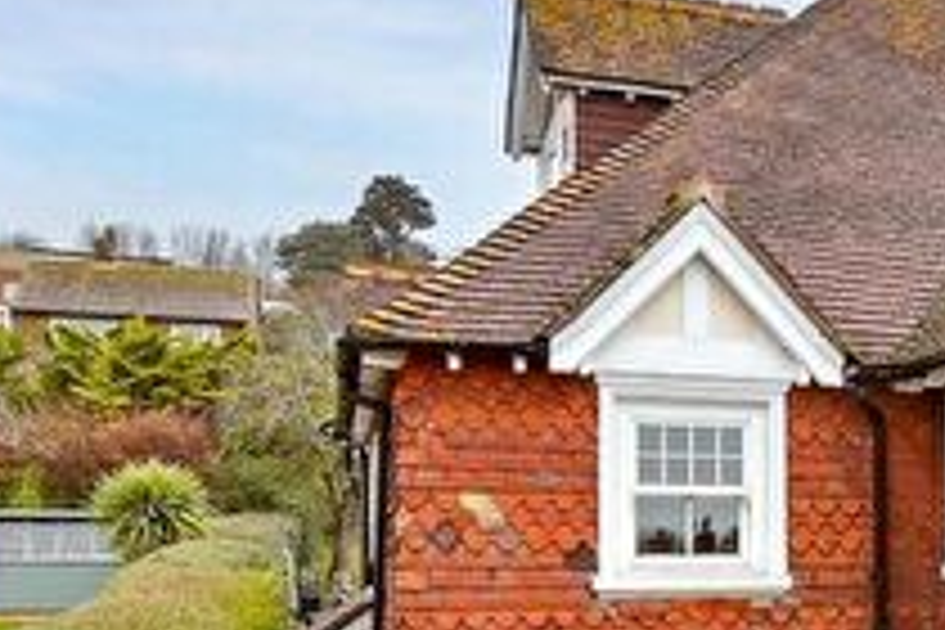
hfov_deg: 34.6
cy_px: 718
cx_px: 1022
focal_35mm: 50
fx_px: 1312
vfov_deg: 24.8
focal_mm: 10
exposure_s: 1/100
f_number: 6.3
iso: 200
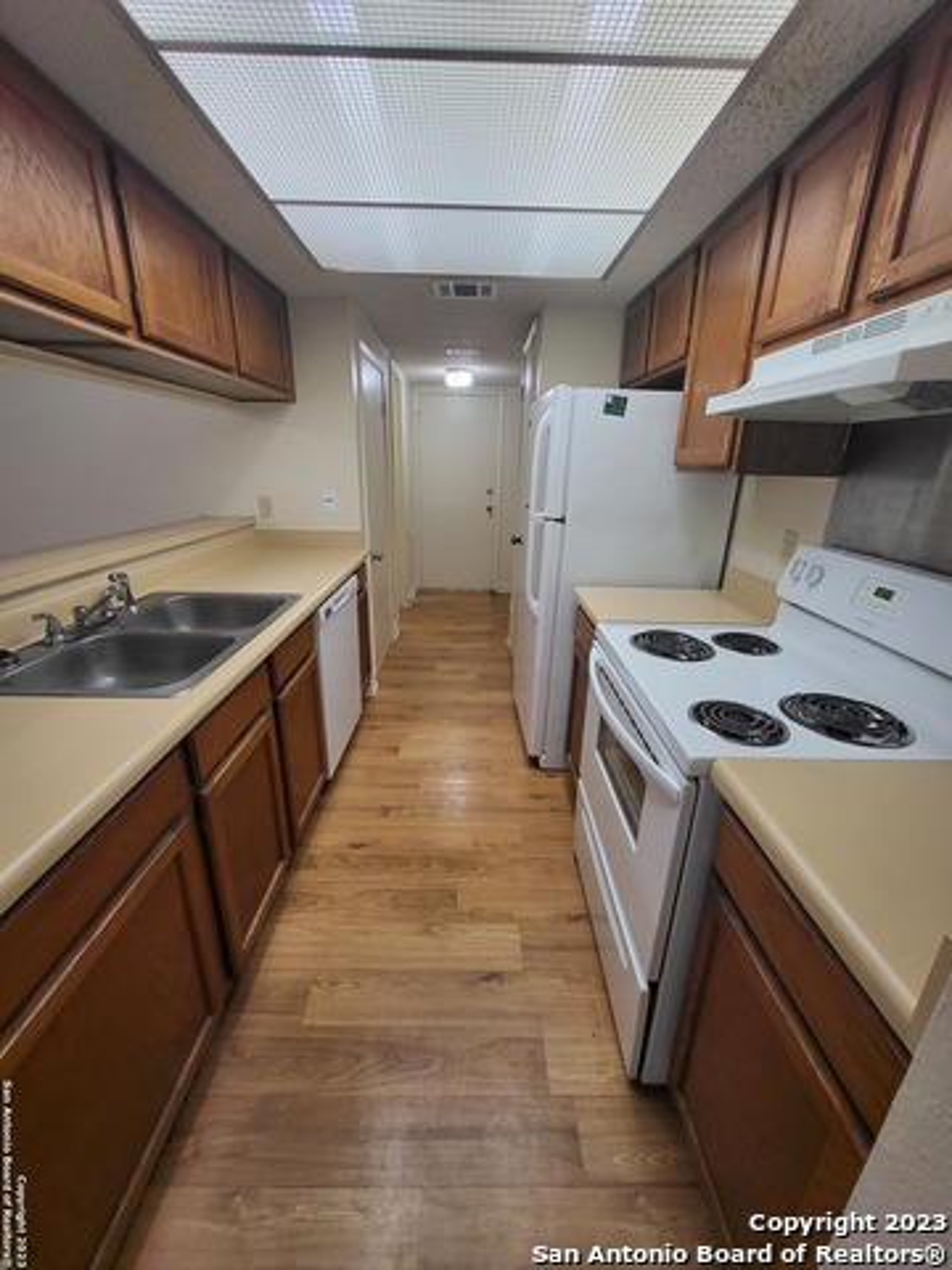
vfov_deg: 106.2
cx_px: 476
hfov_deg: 89.9
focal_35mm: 13
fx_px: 477
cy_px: 635
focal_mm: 1.74
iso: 100
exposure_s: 1/60
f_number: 2.2
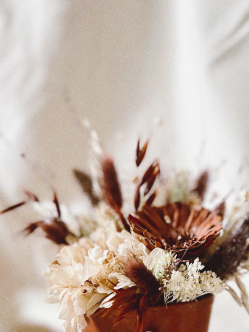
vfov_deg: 40.3
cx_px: 200
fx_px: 441
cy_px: 242
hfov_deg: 30.7
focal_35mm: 46
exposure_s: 1/60
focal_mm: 5.7
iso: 160
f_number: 1.5
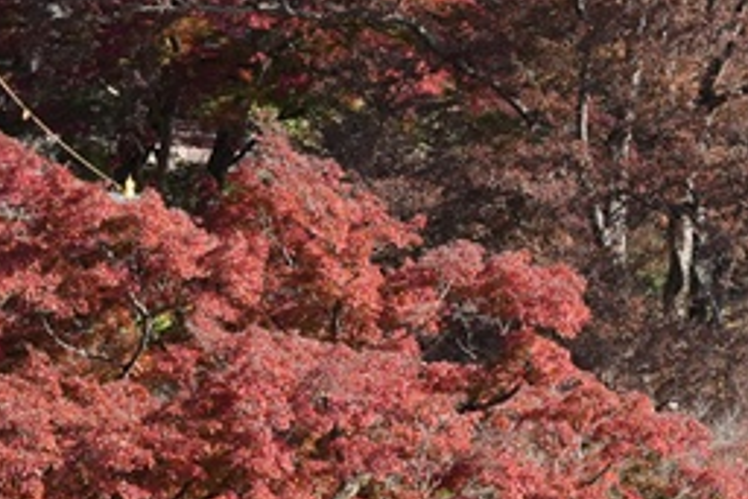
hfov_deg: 14.3
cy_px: 174
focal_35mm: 143
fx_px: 2969
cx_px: 614
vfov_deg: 9.6
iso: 1000
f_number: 8
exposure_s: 1/1000
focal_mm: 35.7
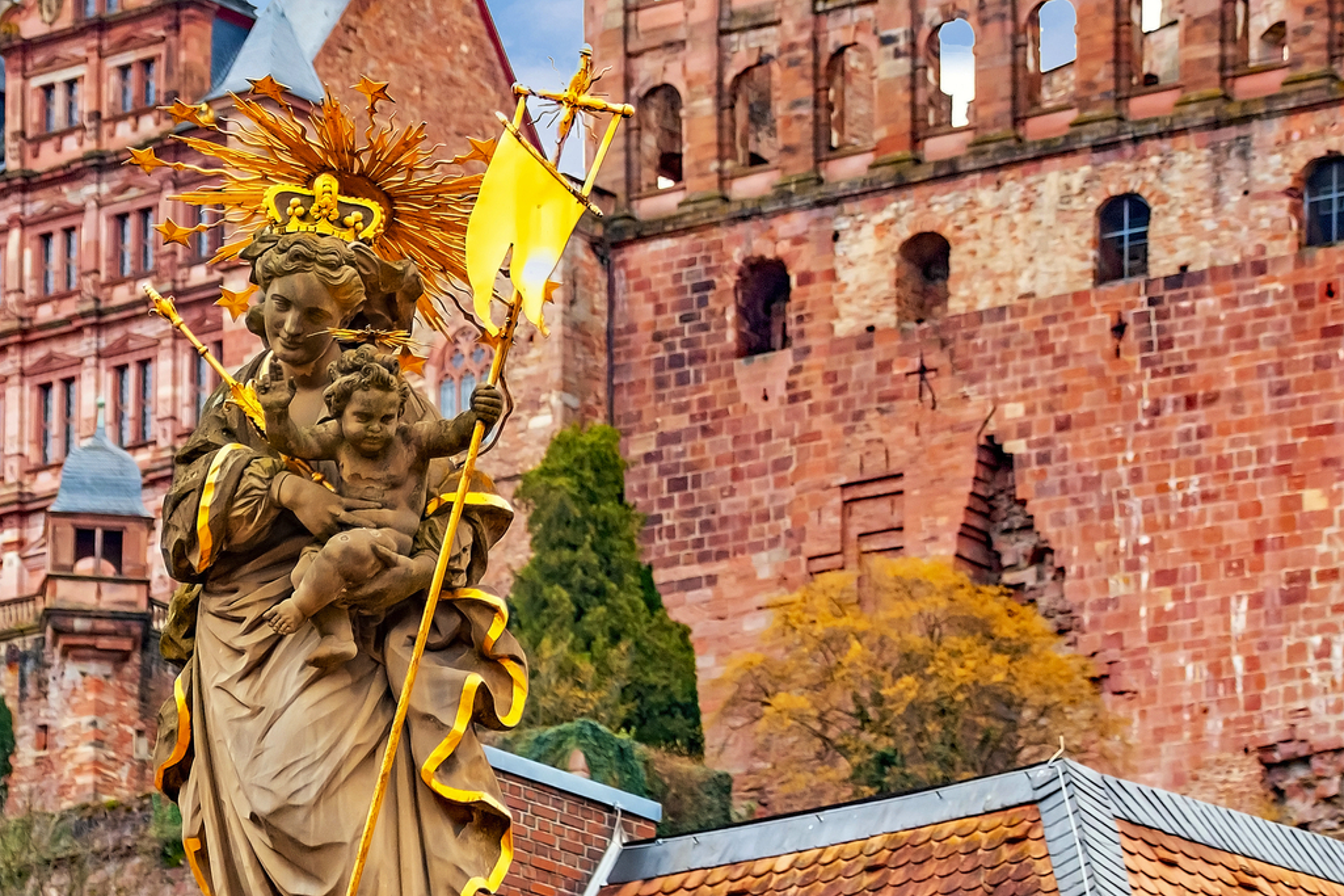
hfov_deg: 8.6
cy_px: 588
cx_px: 354
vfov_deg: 5.7
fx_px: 8958
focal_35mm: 240
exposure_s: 1/50
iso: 400
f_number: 6.3
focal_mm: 82
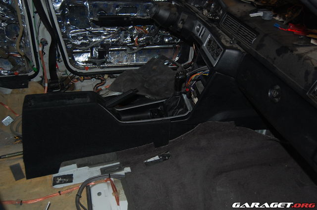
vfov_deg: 38.2
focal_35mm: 34
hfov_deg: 55.2
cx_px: 158
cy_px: 105
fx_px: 303
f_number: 3.8
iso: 400
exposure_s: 1/60
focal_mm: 23
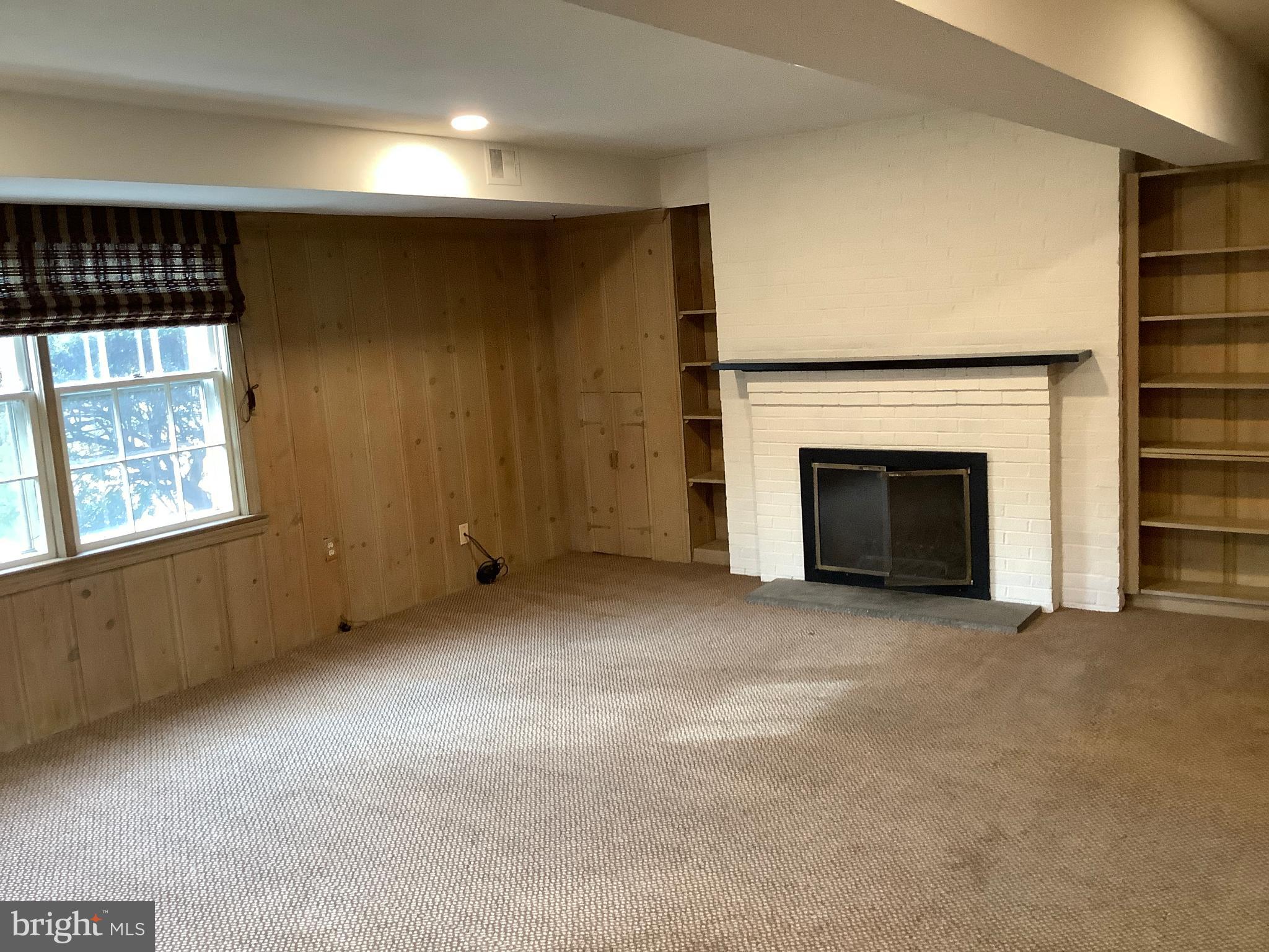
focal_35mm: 31
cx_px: 634
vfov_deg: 45.4
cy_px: 476
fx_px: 1136
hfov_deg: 58.4
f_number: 2.4
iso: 250
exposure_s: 1/60
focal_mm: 3.3
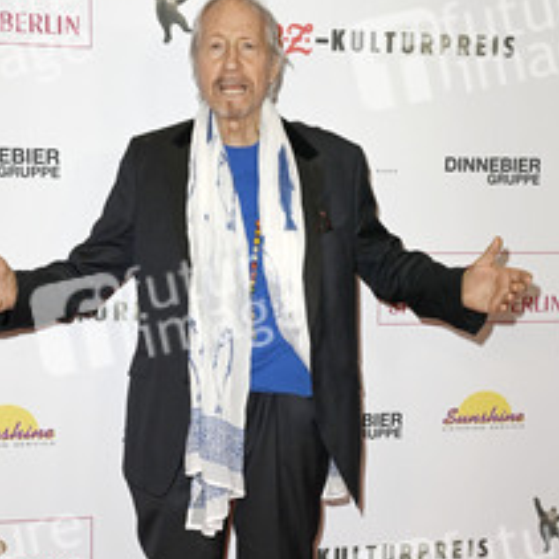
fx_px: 1297
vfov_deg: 24.0
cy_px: 445
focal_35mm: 71
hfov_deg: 24.3
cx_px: 244
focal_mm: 44
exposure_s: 1/250
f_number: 7.1
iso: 640
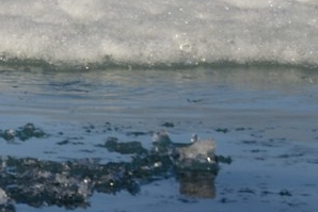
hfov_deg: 3.9
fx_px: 4507
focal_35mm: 510
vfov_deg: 2.7
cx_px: -527
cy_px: -228
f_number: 16
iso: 200
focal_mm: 95
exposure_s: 1/250
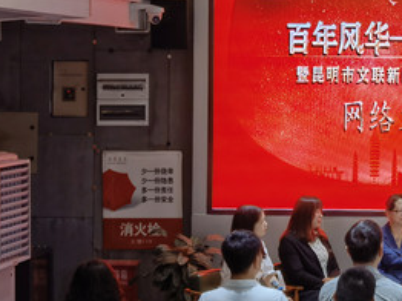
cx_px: 419
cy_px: 86
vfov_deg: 10.7
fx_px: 1601
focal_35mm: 138
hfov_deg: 14.1
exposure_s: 1/100
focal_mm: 6.67
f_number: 4
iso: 100
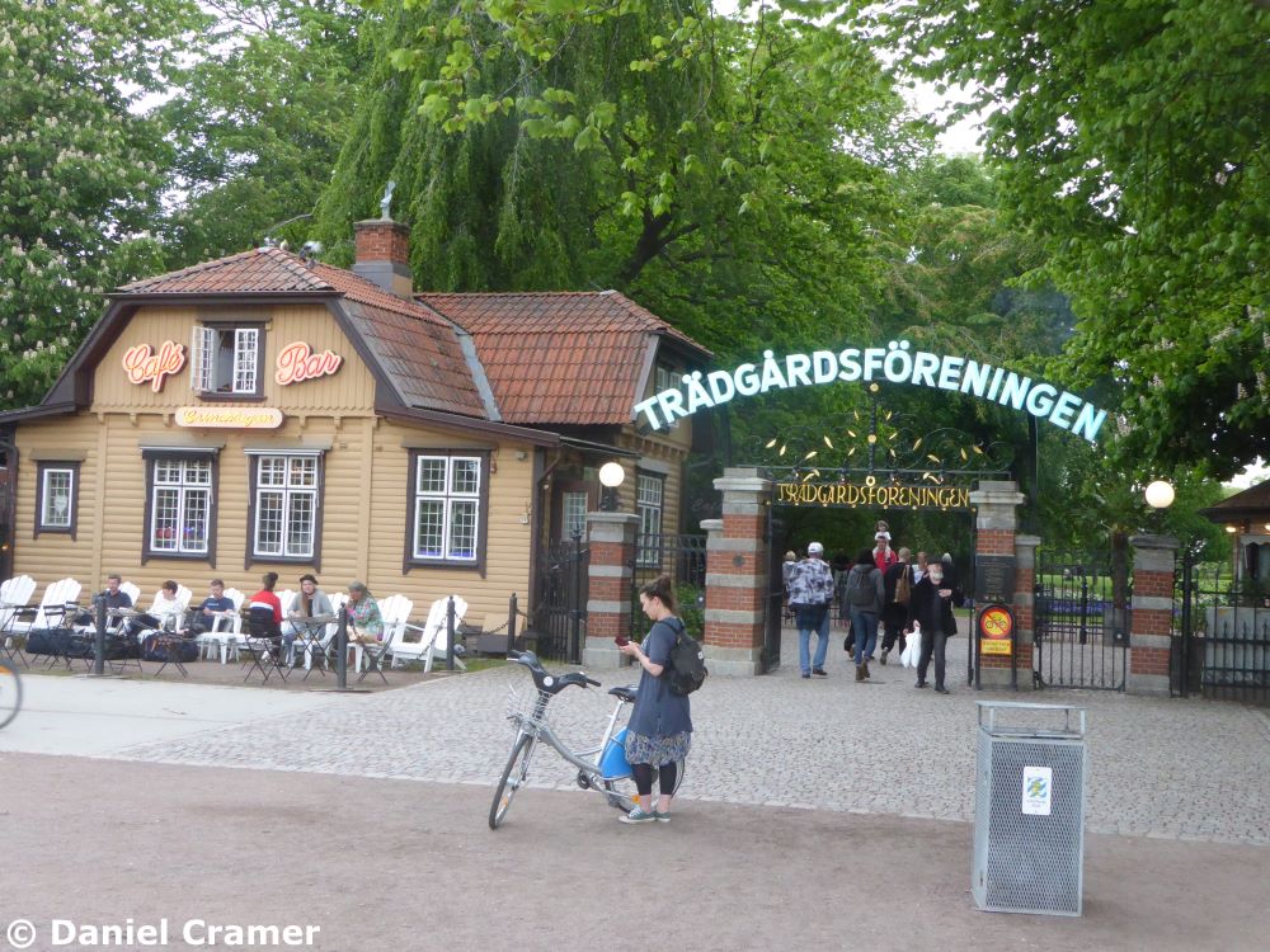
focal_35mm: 44
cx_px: 635
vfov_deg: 32.9
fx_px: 1614
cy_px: 476
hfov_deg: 42.9
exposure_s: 1/60
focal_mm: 7.8
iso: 500
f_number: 6.3
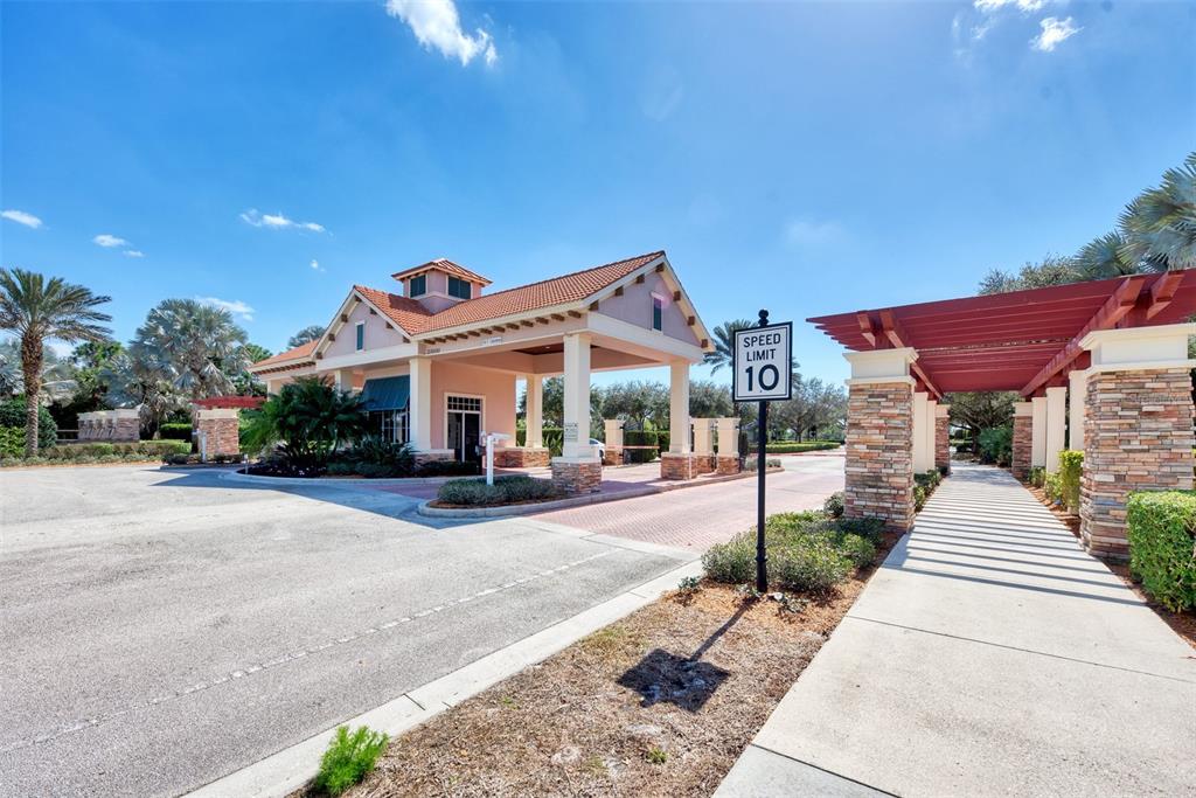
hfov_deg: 104.2
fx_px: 465
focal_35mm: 14
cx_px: 598
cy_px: 399
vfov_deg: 81.2
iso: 160
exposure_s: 1/3200
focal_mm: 14
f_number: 7.1
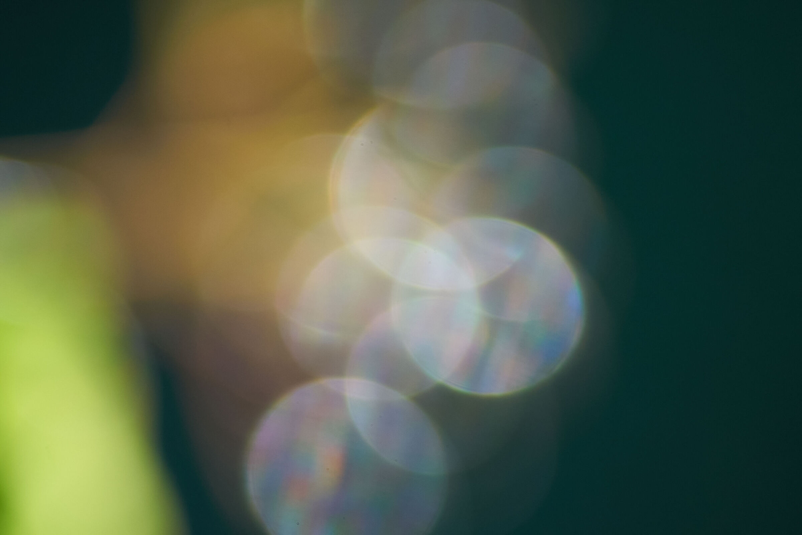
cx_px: 401
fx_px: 10024
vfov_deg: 3.1
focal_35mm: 450
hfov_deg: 4.6
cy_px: 268
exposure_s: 1/500
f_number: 5.6
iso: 800
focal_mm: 300
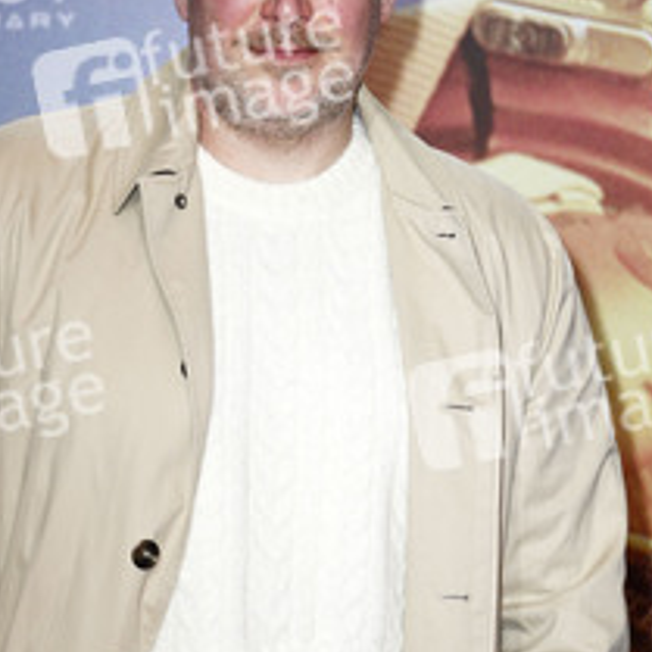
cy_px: 240
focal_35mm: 219
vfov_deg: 8.0
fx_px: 4667
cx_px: 284
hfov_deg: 8.0
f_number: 5.6
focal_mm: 135
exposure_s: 1/250
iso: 1250
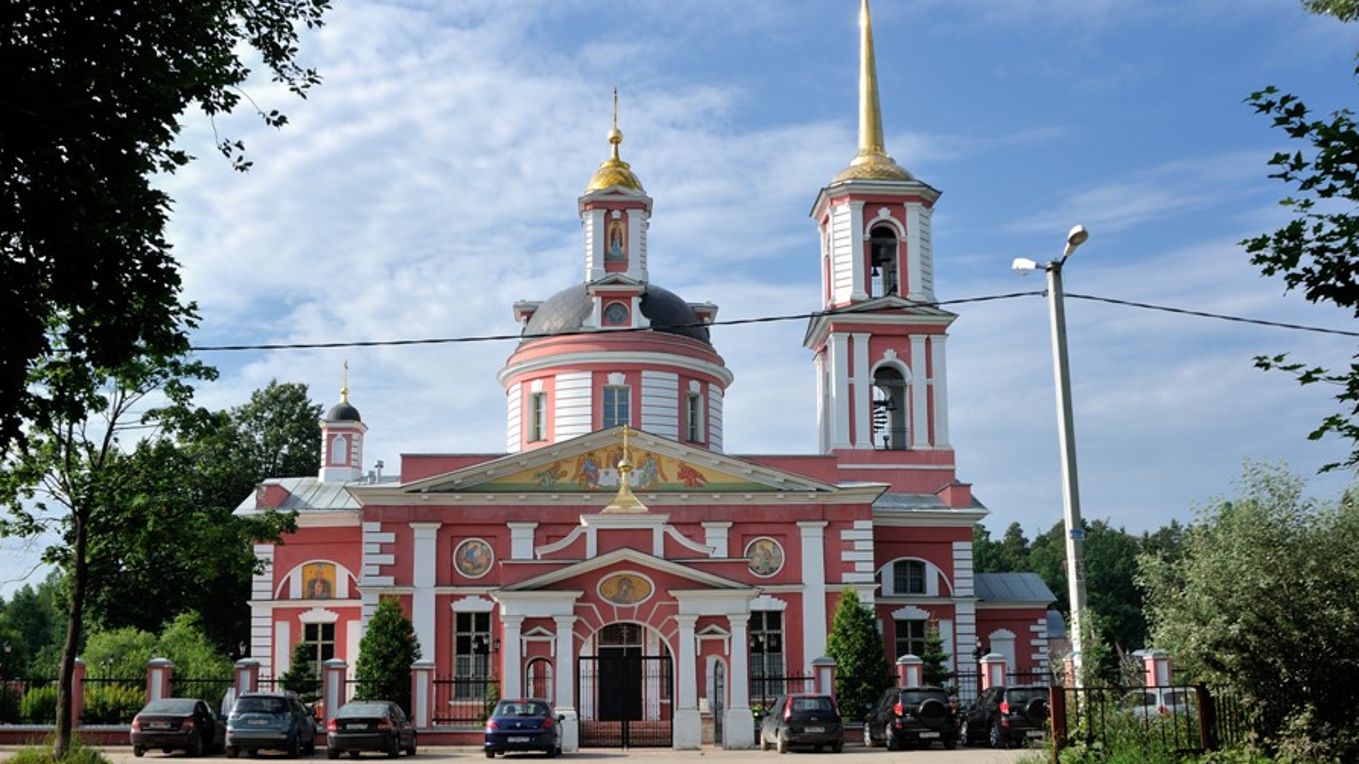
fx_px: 1369
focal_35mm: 38
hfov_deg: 52.8
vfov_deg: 31.2
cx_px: 677
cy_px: 377
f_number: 7.1
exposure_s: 1/320
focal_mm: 24
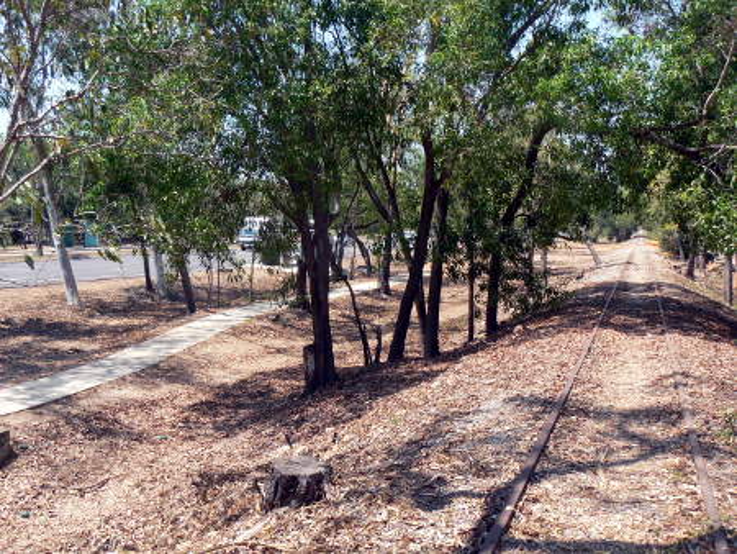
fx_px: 767
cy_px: 277
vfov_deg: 39.7
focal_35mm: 36
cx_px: 368
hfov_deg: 51.3
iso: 80
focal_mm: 6
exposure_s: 1/160
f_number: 5.6
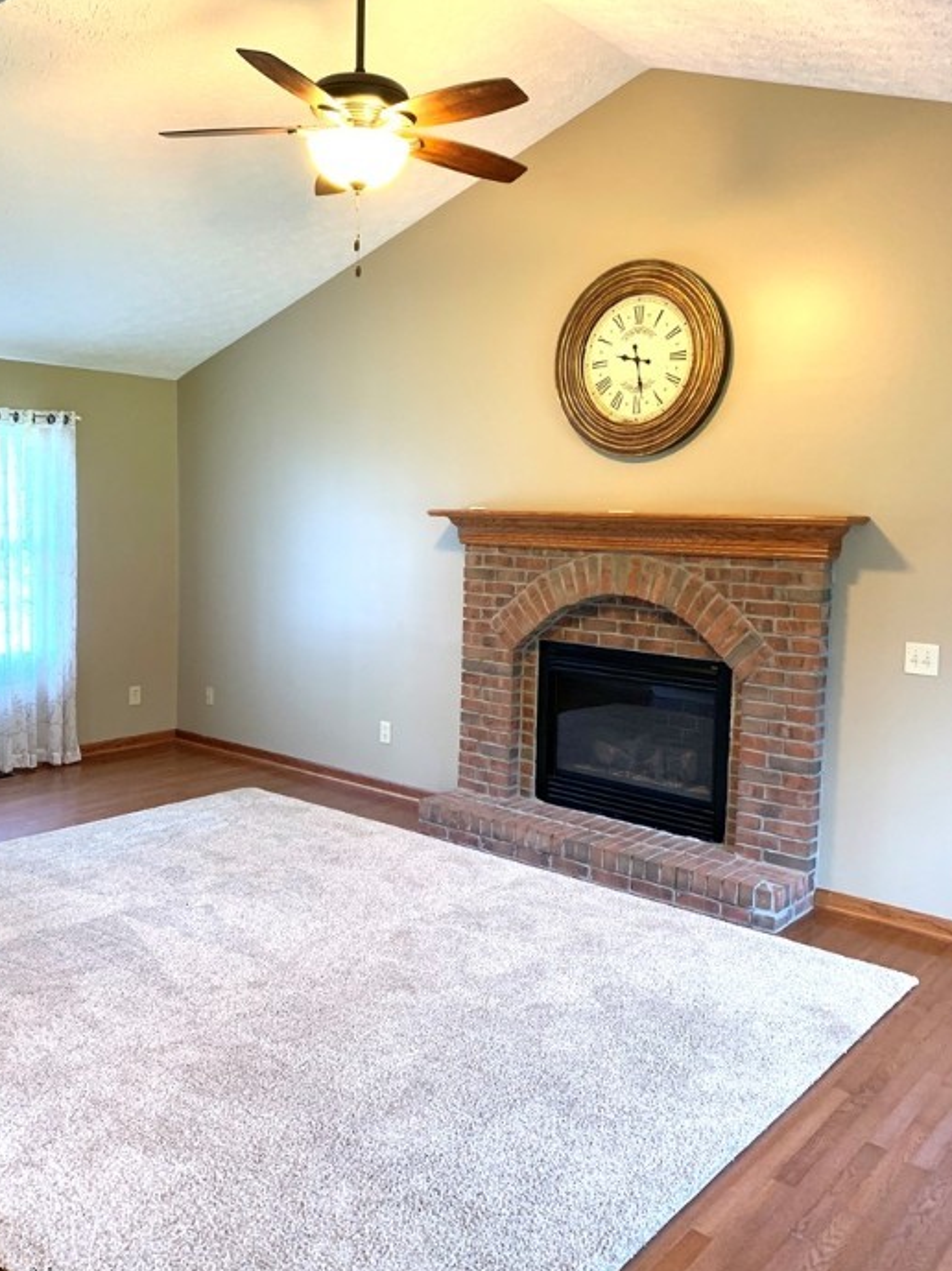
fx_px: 1064
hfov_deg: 48.2
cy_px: 601
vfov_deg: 61.6
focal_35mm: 29
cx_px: 448
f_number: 1.8
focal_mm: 4.25
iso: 200
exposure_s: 1/60
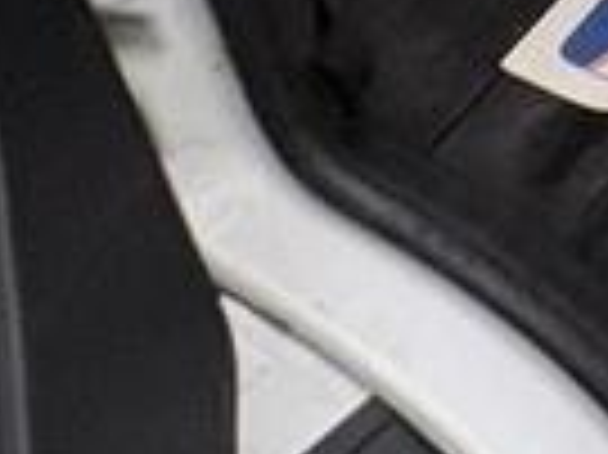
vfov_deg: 11.9
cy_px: -719
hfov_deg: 14.1
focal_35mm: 93
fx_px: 1632
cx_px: 1477
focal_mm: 2.22
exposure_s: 1/99
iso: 50
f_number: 2.2
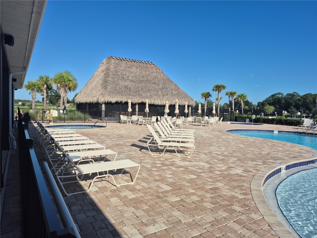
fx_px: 211
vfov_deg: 58.9
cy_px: 119
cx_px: 158
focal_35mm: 23
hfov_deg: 73.9
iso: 25
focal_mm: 5.4
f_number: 1.8
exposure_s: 1/2568
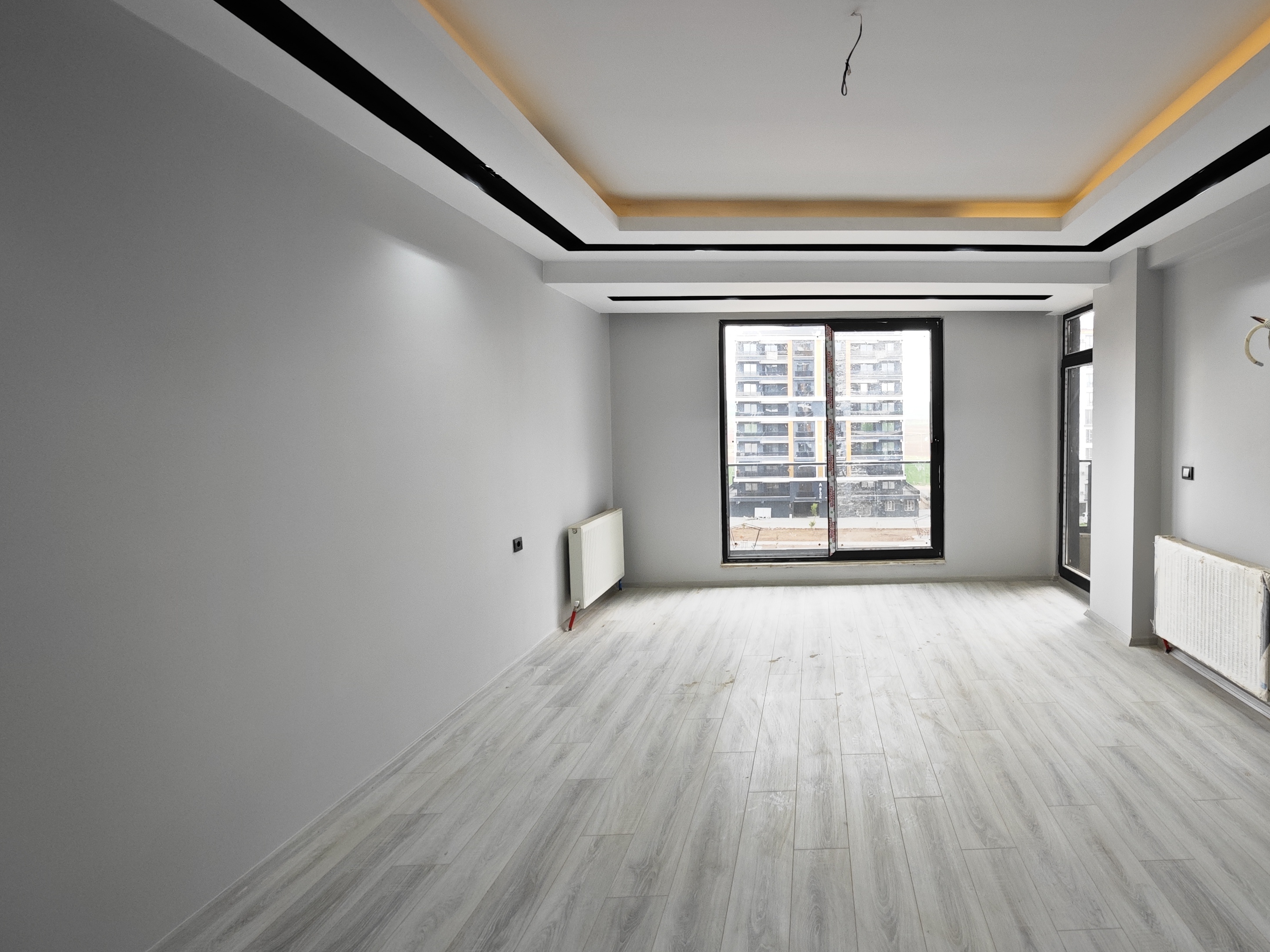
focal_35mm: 17
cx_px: 840
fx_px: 624
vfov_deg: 74.6
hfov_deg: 88.0
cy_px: 444
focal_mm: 2.03
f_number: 1.8
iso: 125
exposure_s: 1/100
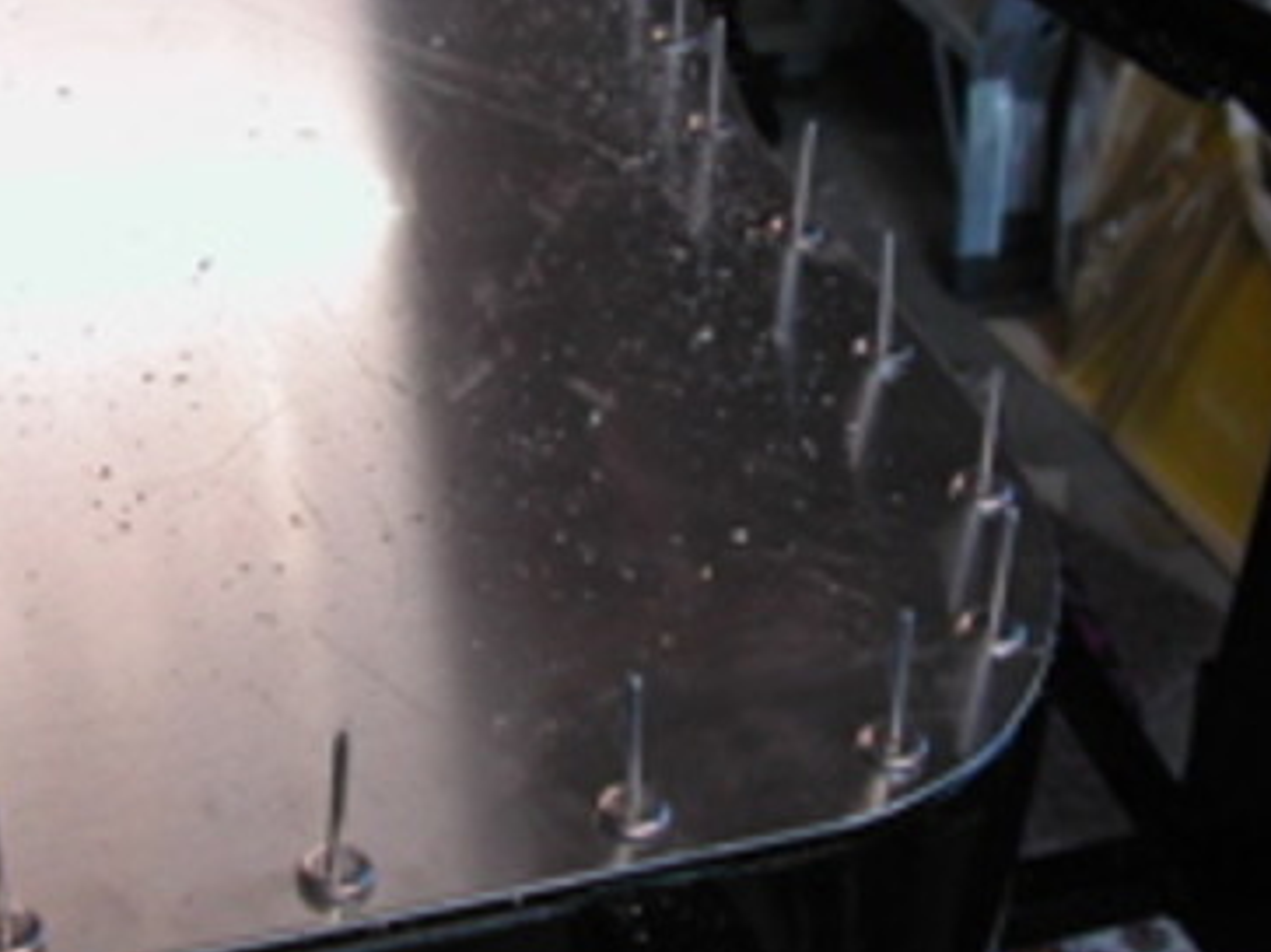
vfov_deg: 21.9
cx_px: 529
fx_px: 2459
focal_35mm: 67
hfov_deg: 28.9
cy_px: 388
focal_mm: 8
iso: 100
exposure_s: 1/38.7
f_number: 2.8
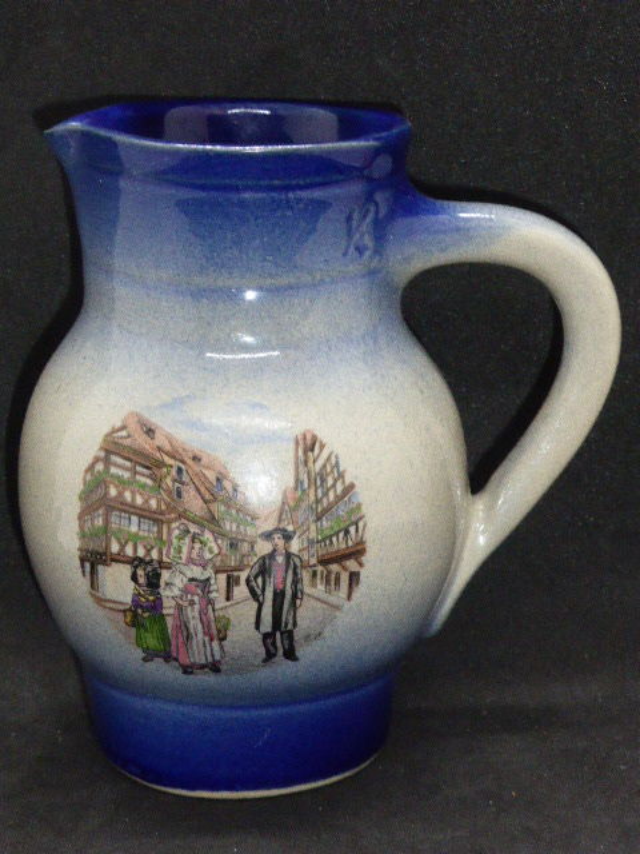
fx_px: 2243
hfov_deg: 16.2
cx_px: 320
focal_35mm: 91
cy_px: 427
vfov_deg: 21.5
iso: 800
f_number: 5.2
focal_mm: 15.1
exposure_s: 1/60
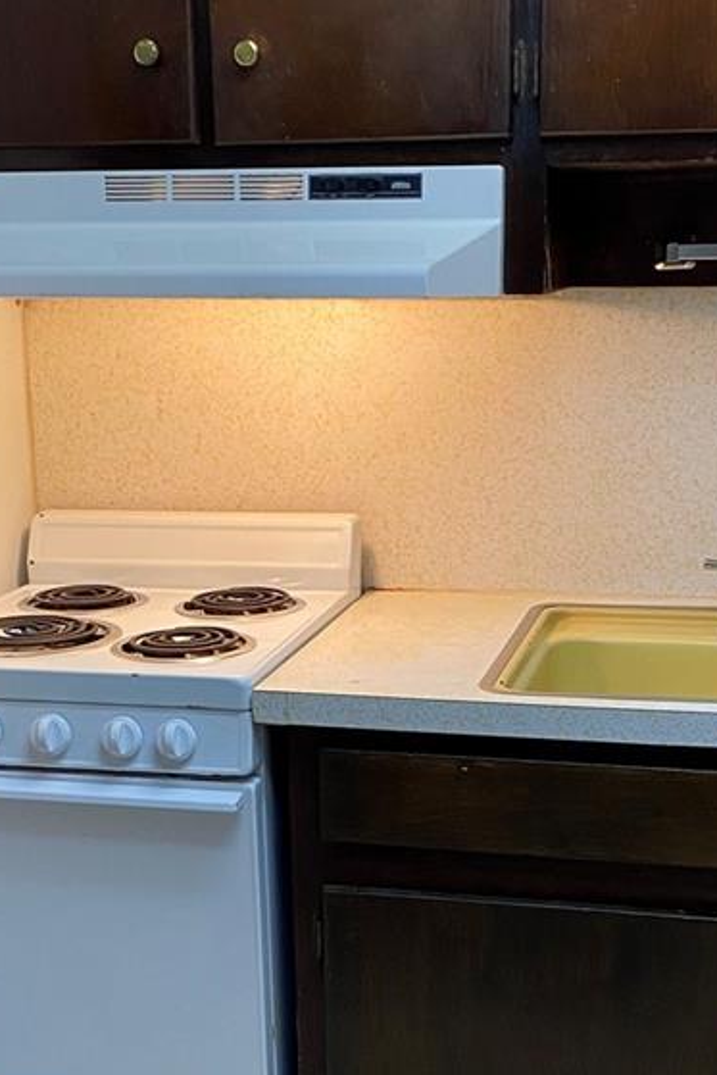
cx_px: 379
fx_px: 1732
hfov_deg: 23.4
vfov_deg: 33.6
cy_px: 831
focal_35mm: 58
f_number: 1.8
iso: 100
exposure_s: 1/60
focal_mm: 4.25
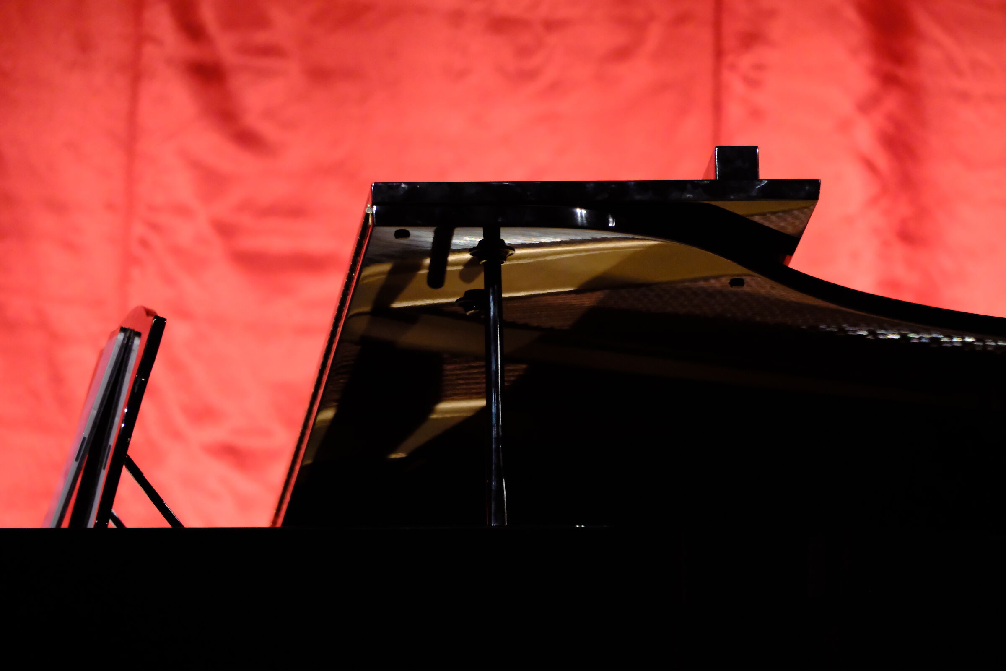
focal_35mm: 450
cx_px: 503
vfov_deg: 3.1
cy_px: 336
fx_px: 12574
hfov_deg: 4.6
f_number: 5.6
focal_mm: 300
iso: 6400
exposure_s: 1/40
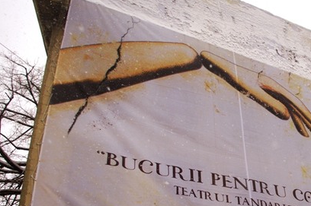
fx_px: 457
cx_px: 276
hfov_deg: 35.5
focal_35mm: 53
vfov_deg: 24.9
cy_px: 172
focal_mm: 18
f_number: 4
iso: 100
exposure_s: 1/250
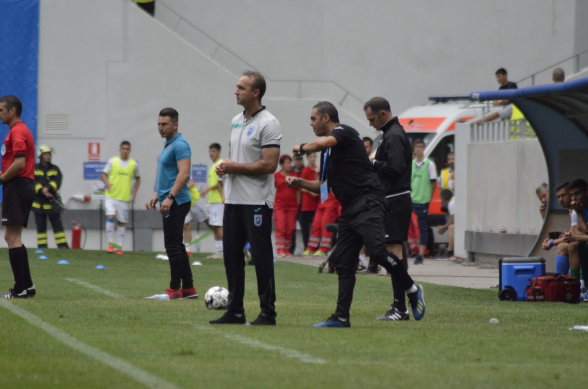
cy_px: 194
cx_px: 294
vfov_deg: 3.0
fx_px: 7334
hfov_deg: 4.6
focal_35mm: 450
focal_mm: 300
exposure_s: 1/2500
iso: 4000
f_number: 6.3
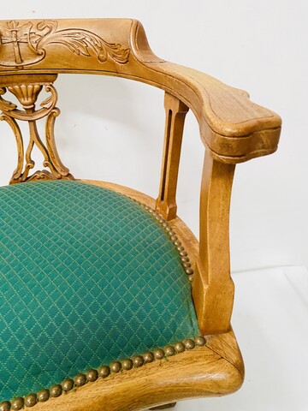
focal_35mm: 26
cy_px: 206
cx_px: 154
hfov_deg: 53.1
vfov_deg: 67.3
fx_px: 308
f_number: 1.8
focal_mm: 4.25
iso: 500
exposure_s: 1/45
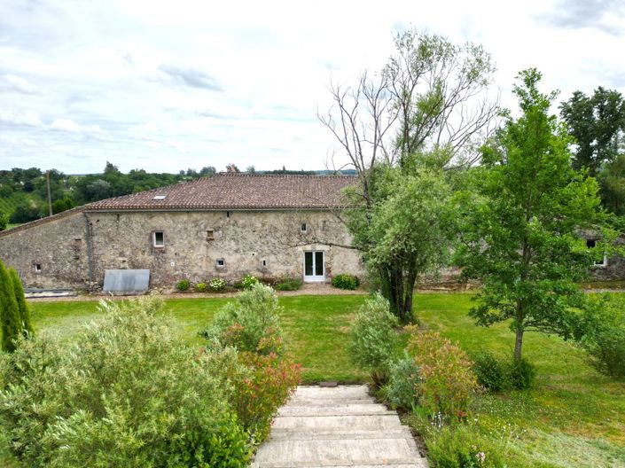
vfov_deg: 56.8
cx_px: 312
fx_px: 433
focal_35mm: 24
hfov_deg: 71.6
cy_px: 234
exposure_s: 1/2500
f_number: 1.7
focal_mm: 6.72
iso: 100
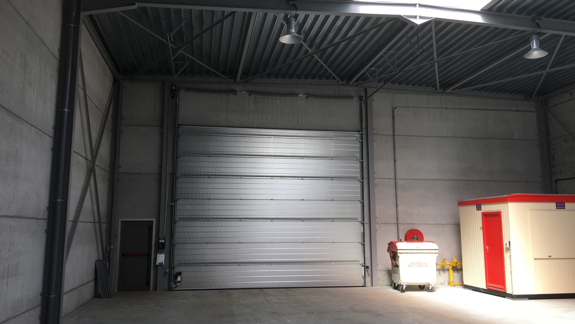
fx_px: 488
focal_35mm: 32
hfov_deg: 61.0
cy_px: 155
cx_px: 289
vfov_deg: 36.7
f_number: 2.2
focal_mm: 4.15
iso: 25
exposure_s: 1/146
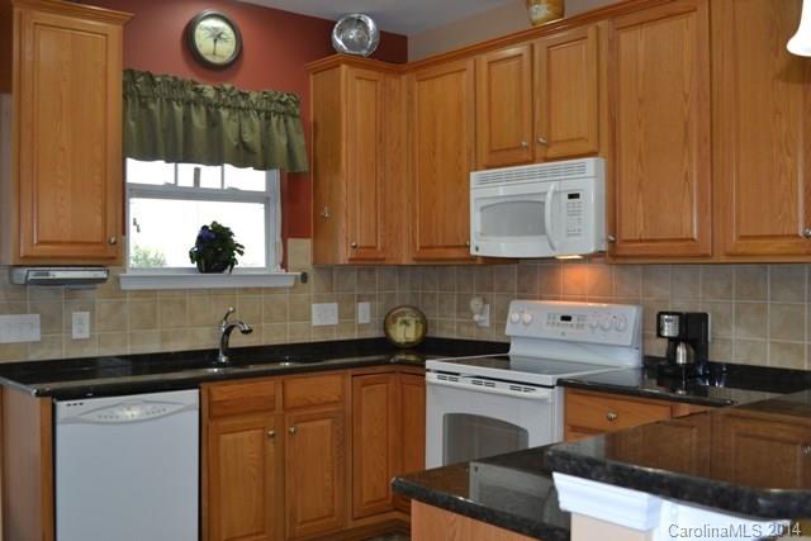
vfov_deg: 36.9
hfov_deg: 53.1
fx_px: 811
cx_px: 406
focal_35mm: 36
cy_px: 270
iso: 400
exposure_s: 1/60
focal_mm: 24
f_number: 4
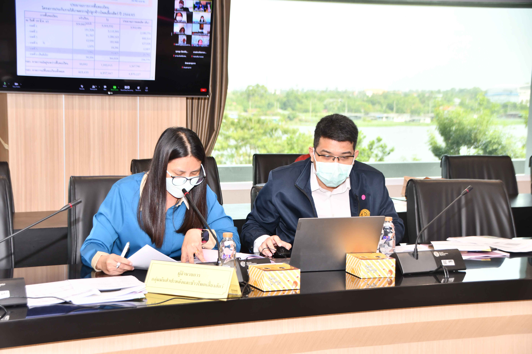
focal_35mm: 66
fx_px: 975
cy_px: 177
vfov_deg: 20.6
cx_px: 266
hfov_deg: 30.5
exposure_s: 1/60
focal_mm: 44
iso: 320
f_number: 4.5
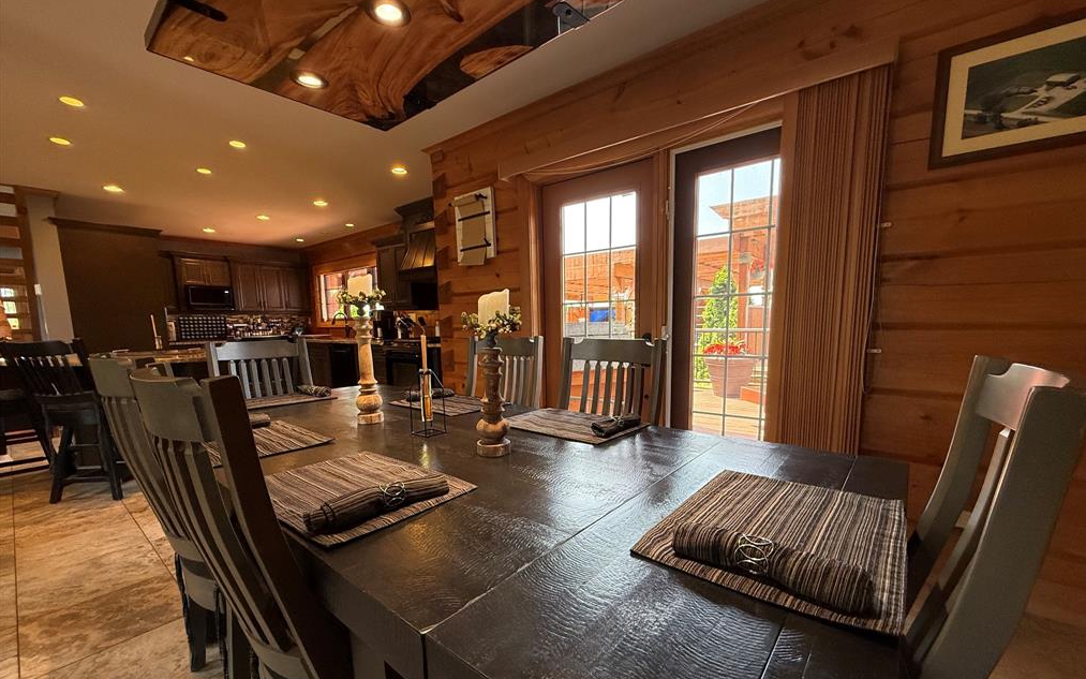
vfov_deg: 74.5
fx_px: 444
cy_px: 379
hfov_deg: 101.5
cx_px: 547
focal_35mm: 15
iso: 200
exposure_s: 1/120
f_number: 2.2
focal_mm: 2.22
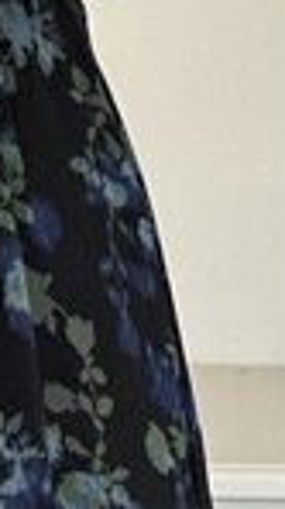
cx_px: -302
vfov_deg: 3.8
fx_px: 7689
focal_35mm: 571
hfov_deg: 2.1
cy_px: 760
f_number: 2.8
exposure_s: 1/121
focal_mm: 9
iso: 40
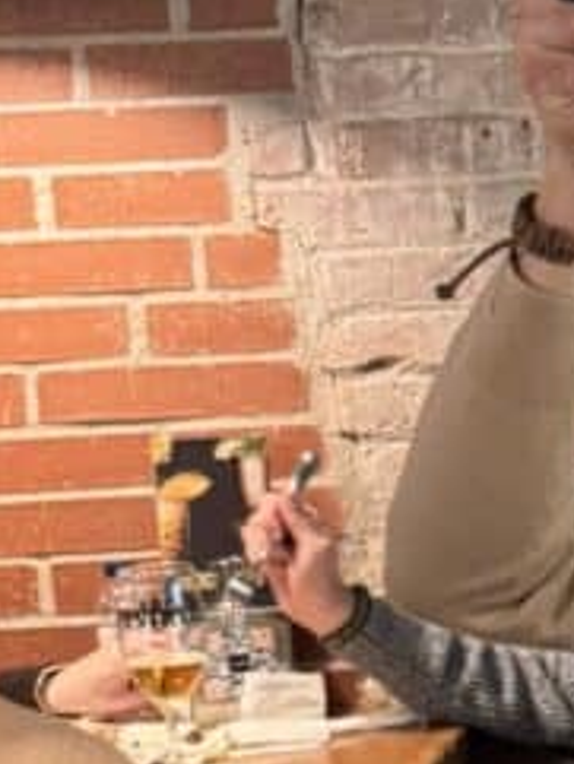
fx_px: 2253
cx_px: 1154
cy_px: 602
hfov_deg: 12.7
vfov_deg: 19.1
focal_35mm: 102
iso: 640
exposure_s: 1/50
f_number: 1.78
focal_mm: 6.76
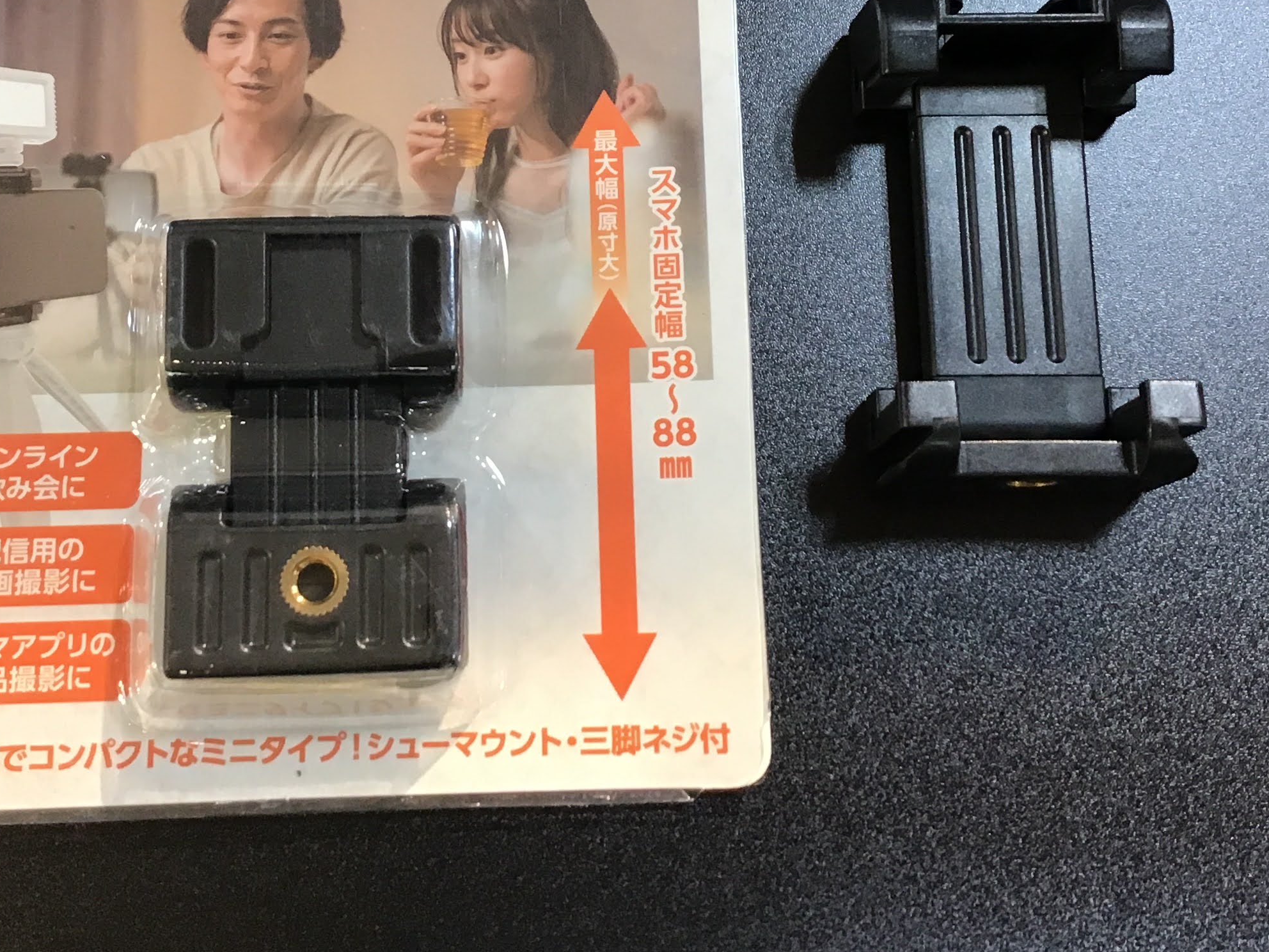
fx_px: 1870
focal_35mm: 51
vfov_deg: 28.1
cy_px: 235
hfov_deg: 37.4
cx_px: 564
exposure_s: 1/30
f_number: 2.4
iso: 40
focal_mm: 3.3
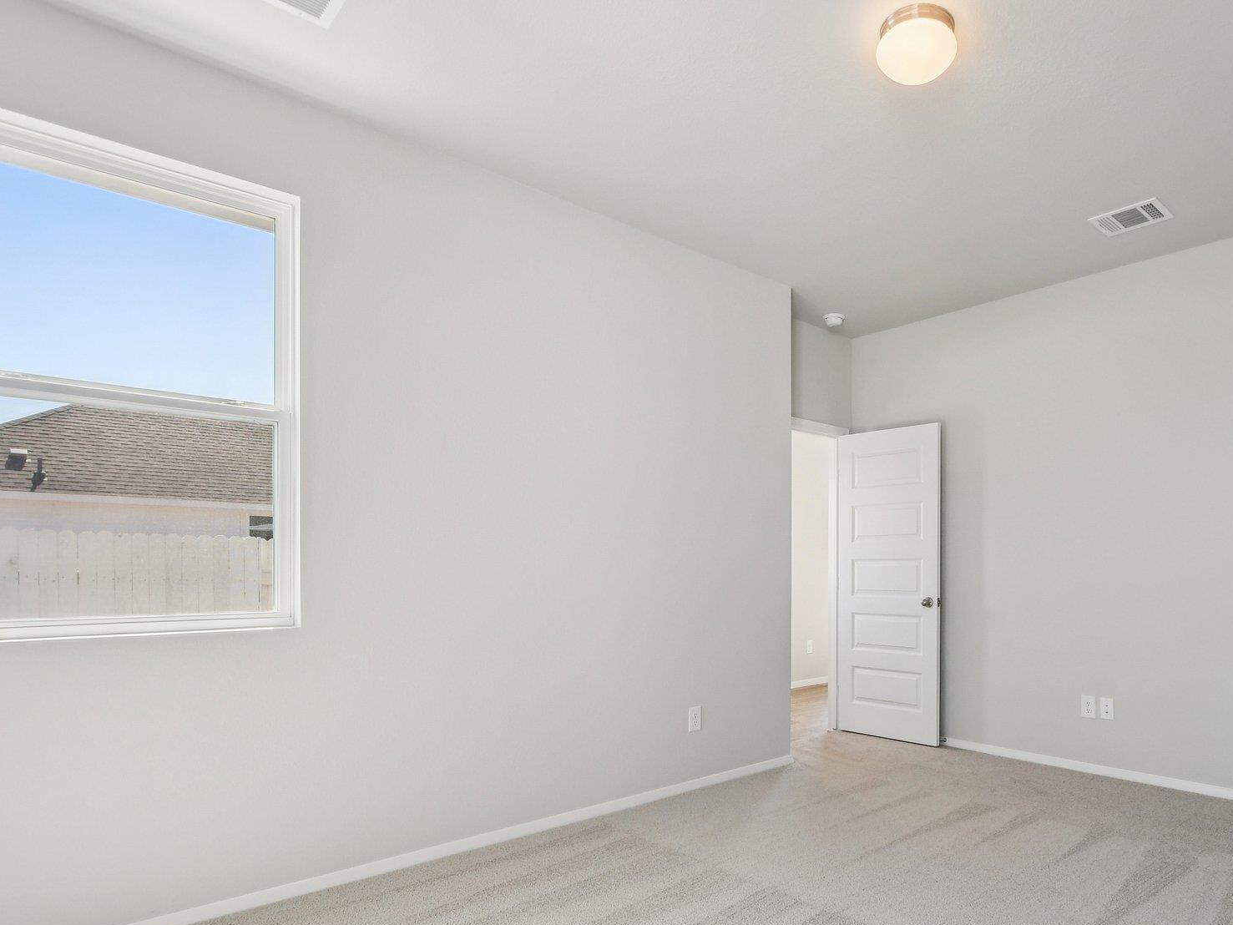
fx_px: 712
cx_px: 788
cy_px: 543
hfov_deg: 79.9
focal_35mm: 20
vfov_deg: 65.5
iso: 400
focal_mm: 10
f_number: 8
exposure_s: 1/125
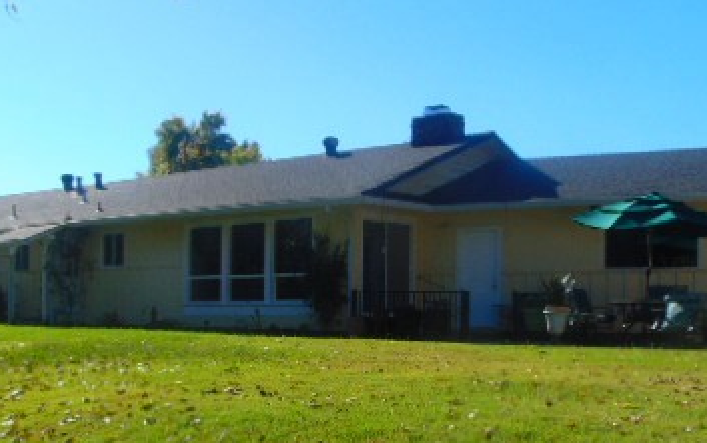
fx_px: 925
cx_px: 328
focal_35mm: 48
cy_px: 333
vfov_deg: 26.6
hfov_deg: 41.8
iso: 80
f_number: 7.7
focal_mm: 4.5
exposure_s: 1/200
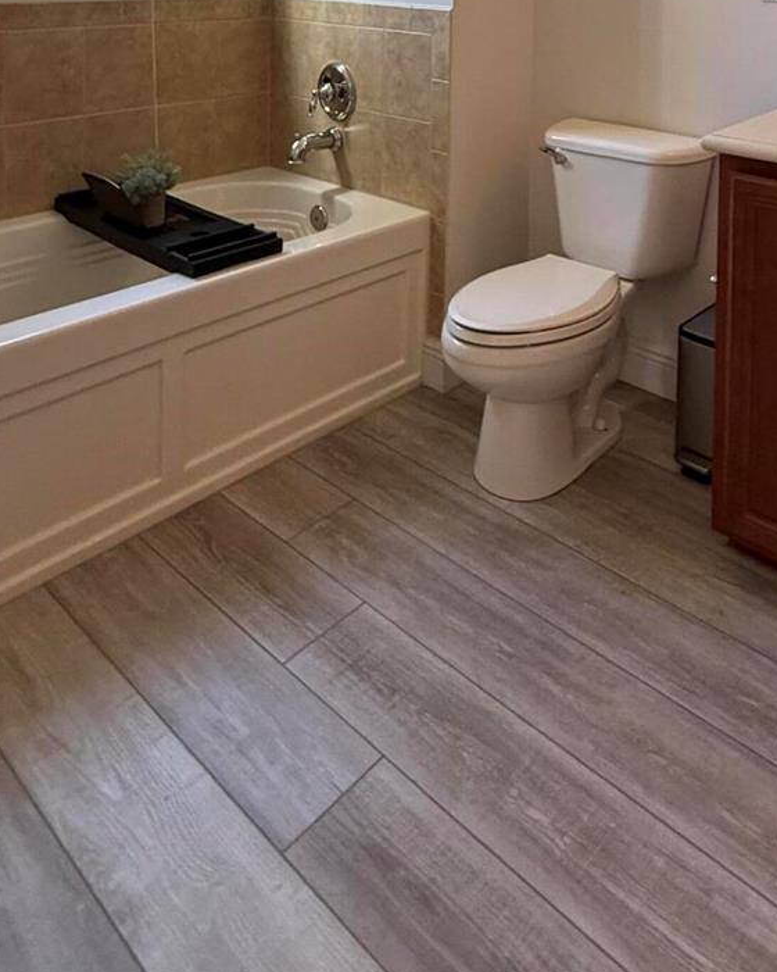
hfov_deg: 47.3
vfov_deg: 47.7
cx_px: 549
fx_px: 862
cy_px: -19
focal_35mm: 30
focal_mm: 2.22
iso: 320
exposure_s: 1/120
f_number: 2.2
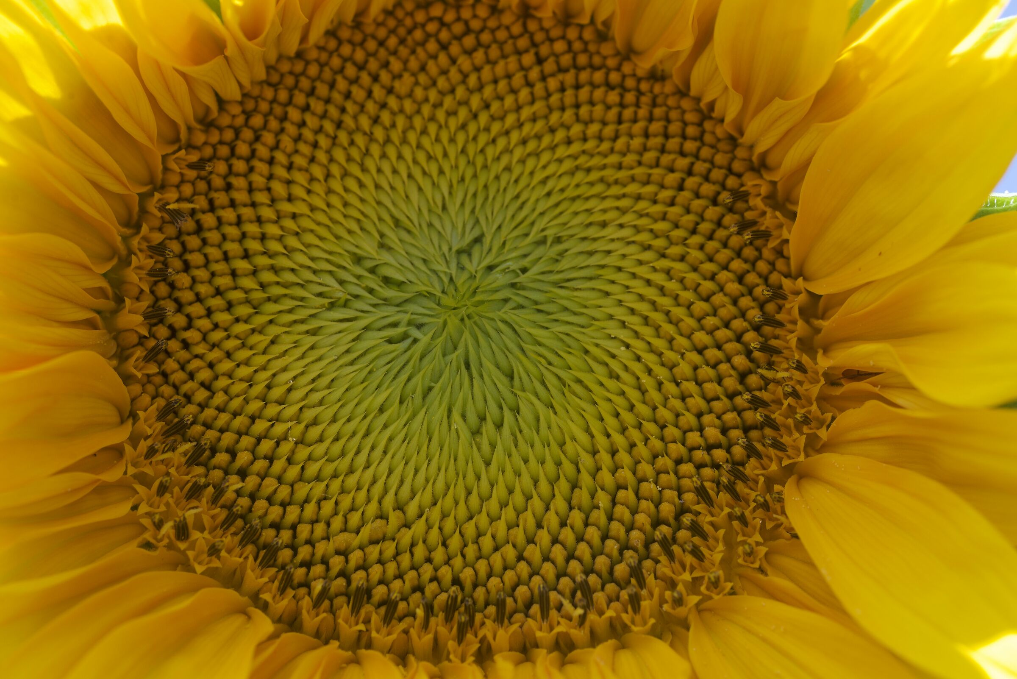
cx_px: 508
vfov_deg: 24.6
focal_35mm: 55
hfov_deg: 36.2
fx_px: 1554
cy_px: 340
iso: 200
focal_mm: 55
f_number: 5.6
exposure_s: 1/125
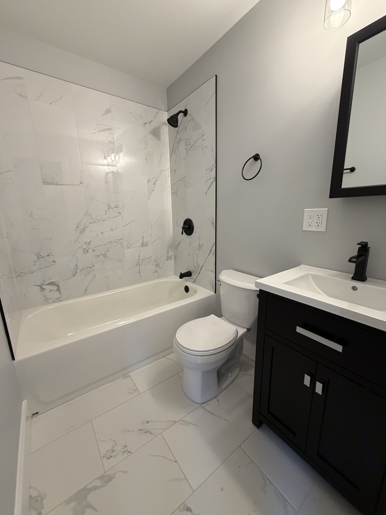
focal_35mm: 14
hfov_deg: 85.7
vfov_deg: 102.1
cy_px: 258
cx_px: 193
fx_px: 208
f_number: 2.2
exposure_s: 1/120
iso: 320
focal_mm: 2.22
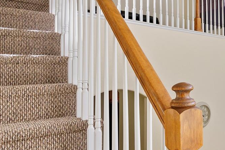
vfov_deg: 35.0
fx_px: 237
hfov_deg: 44.5
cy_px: 74
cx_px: 215
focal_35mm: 38
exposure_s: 1/125
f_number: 10
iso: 400
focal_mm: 16
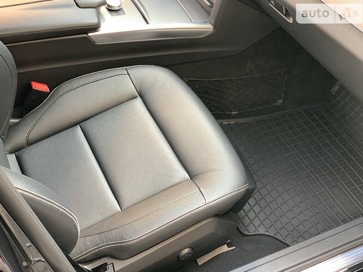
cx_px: 185
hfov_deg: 36.2
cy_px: 137
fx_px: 556
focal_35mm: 53
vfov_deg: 27.5
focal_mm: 6
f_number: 2.4
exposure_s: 1/60
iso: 125
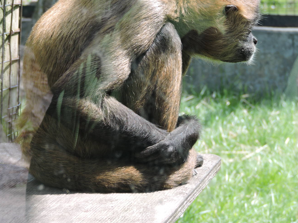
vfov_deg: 7.9
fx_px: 1627
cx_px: 136
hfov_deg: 10.5
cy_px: 105
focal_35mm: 189
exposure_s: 1/125
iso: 100
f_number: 4.4
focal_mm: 27.6
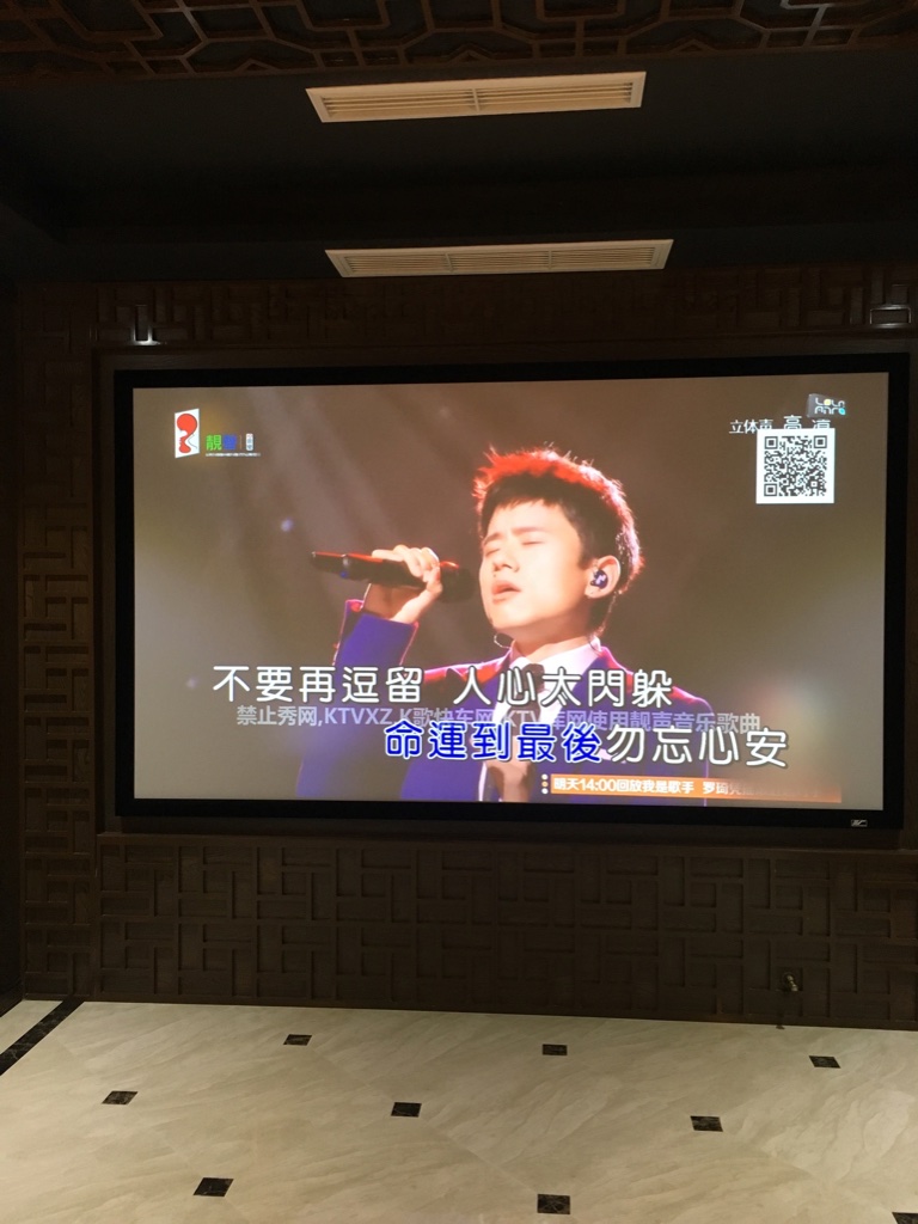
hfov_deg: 48.2
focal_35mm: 29
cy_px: 612
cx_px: 459
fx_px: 1025
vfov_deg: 61.7
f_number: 2.2
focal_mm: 4.15
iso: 160
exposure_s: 1/33
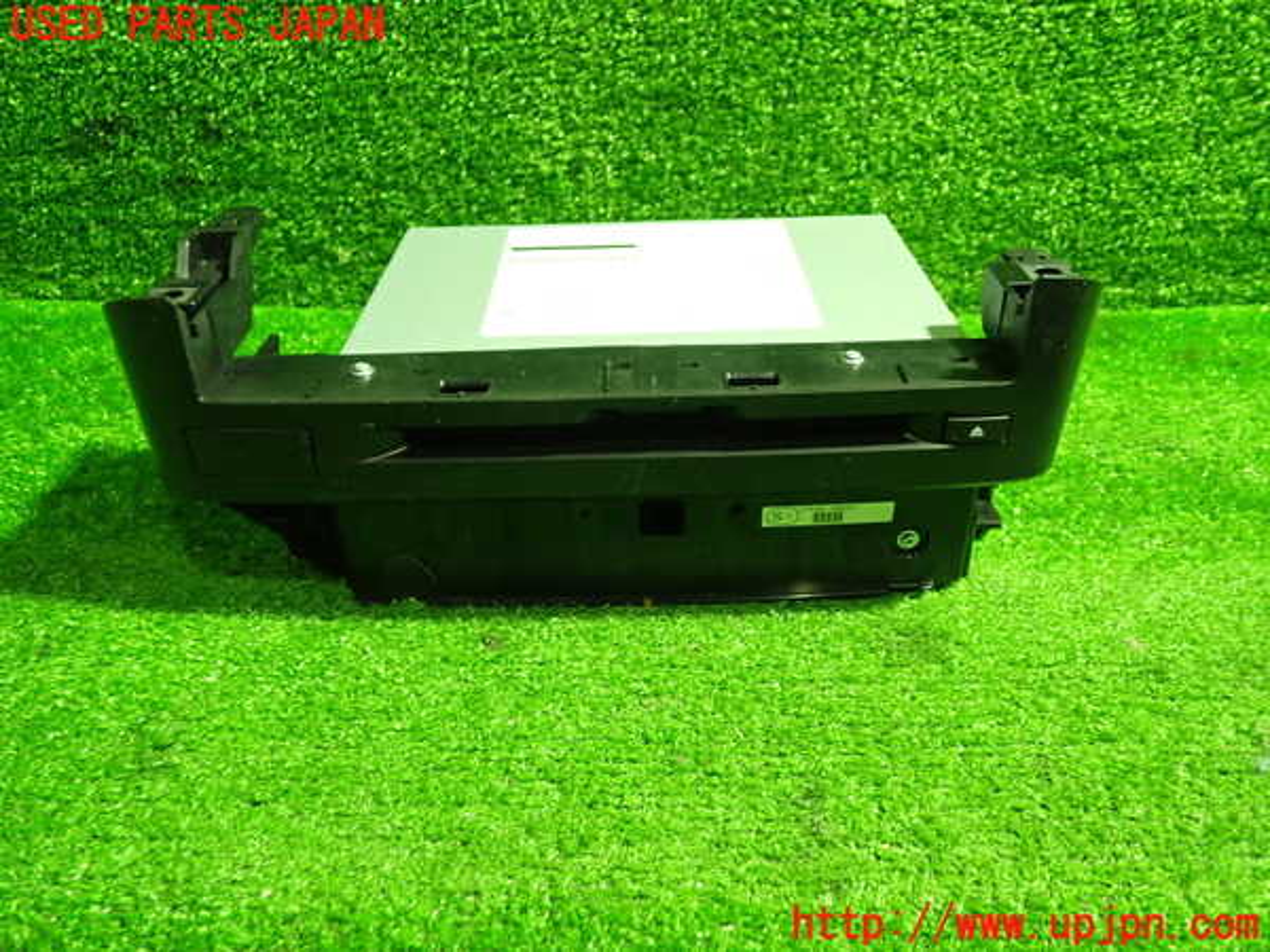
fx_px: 1101
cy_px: 476
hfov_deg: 60.0
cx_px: 635
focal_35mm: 30
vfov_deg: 46.8
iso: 640
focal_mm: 5.4
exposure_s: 1/30
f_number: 2.3
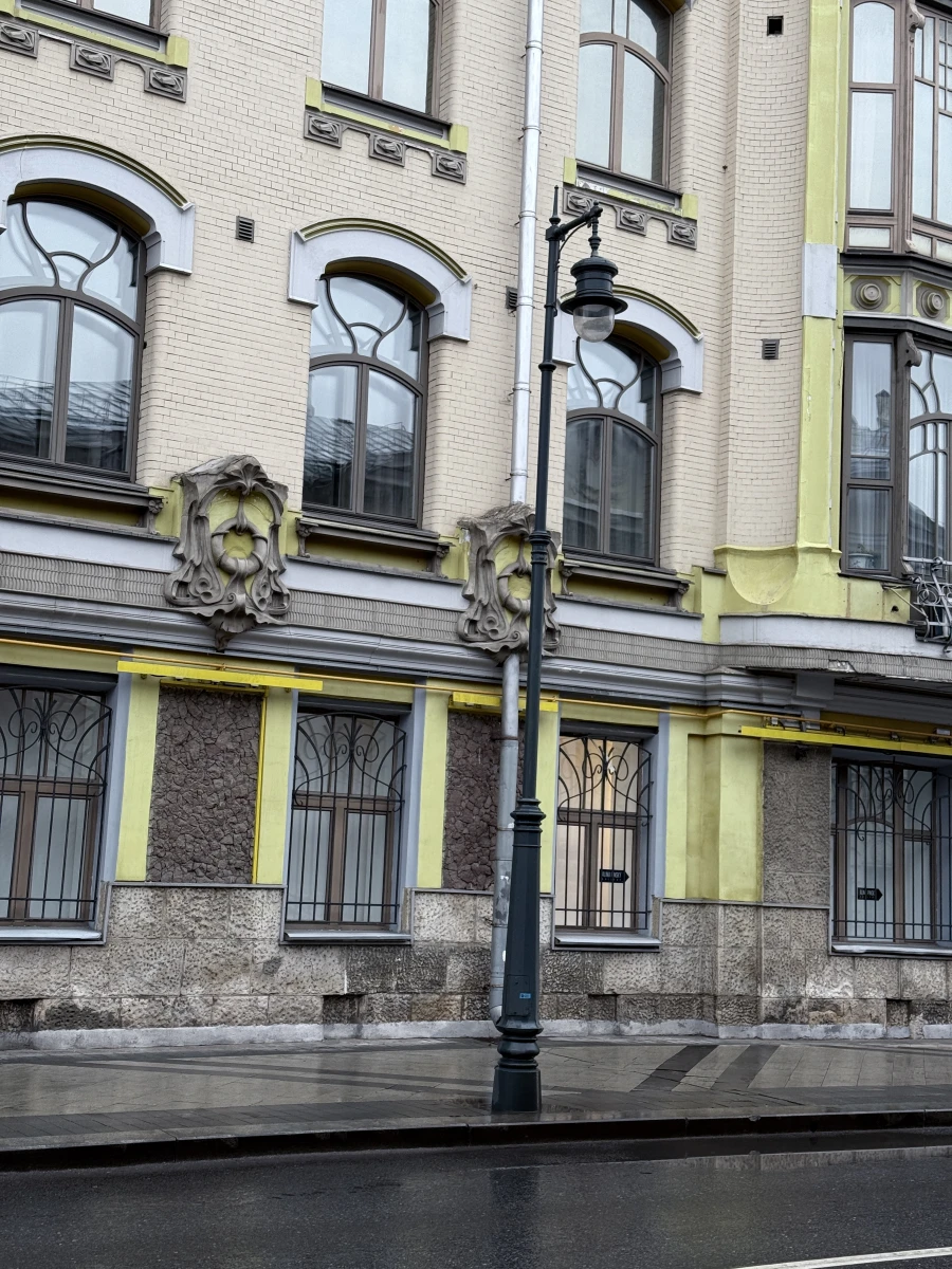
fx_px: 1760
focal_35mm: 48
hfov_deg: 30.3
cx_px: 476
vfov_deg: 39.7
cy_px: 634
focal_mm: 6.76
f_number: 1.78
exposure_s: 1/155
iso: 80
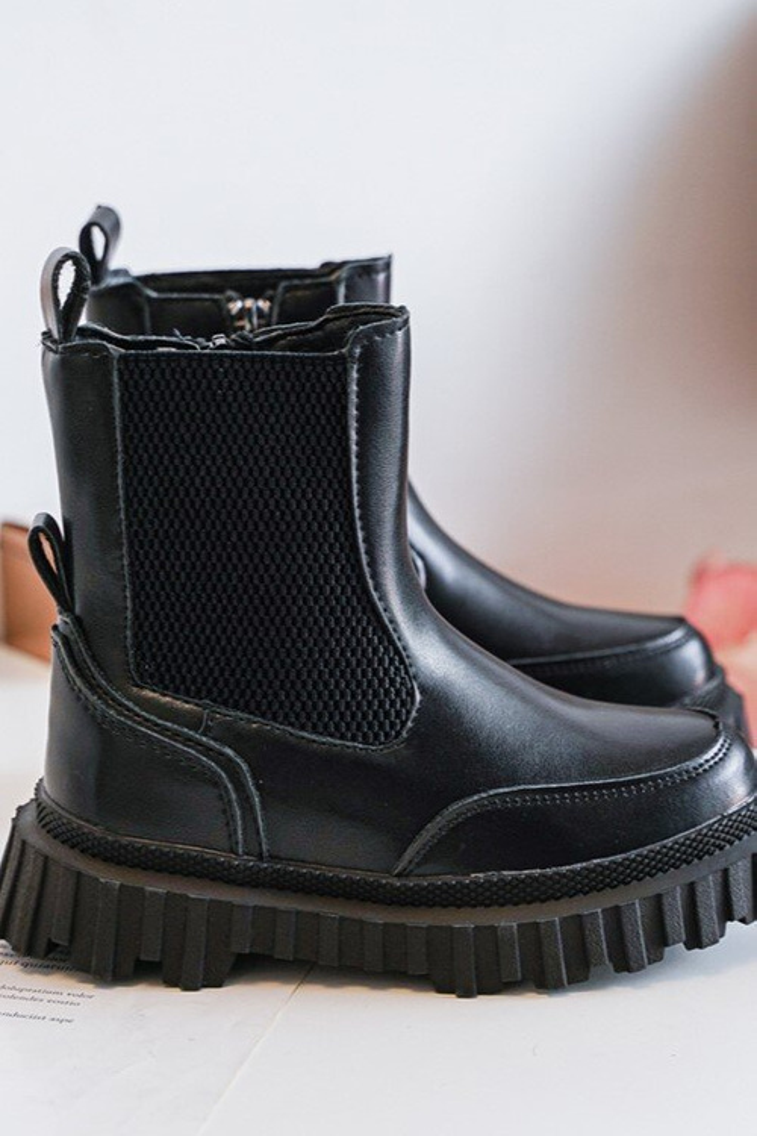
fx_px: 1514
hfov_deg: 28.1
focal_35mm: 48
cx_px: 378
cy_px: 568
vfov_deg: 41.1
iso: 500
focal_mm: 48
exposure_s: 1/100
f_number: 4
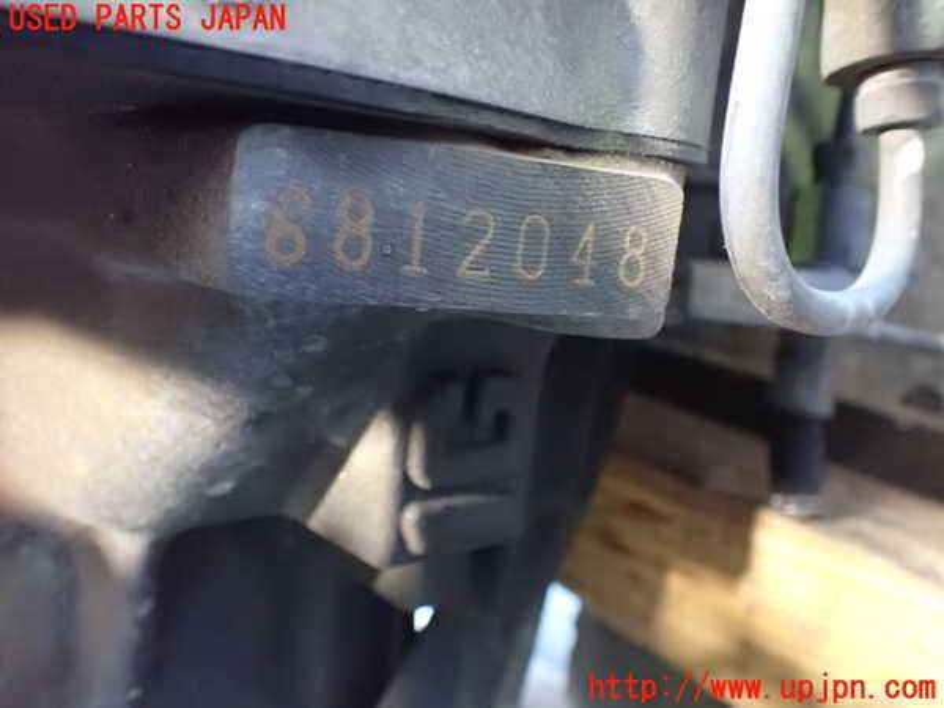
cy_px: 354
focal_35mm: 30
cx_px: 472
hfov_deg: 60.0
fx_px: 818
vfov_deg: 46.8
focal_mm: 5.4
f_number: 2.3
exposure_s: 1/15
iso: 1600
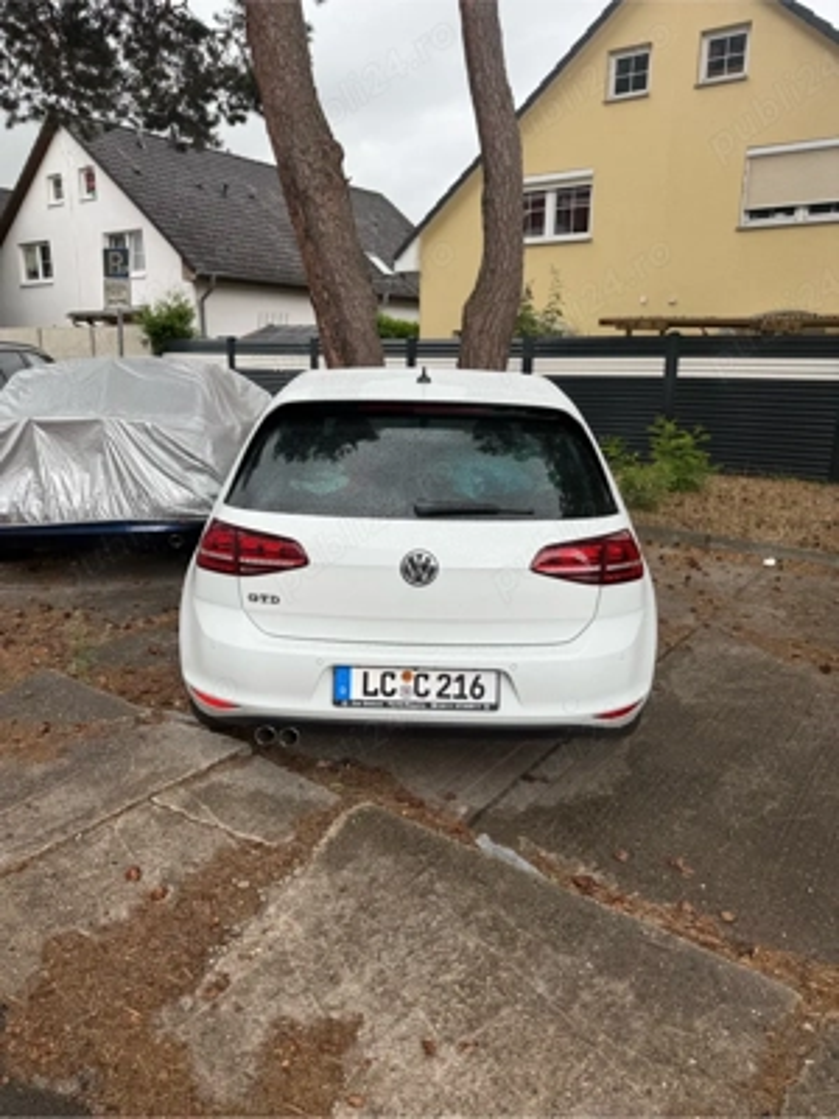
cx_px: 420
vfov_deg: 71.6
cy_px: 560
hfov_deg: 56.8
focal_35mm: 24
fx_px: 776
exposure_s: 1/563
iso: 80
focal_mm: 6.76
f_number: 1.78
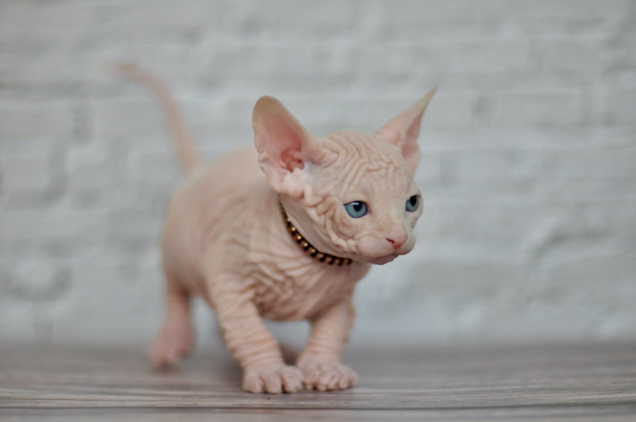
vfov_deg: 18.1
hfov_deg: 27.0
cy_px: 211
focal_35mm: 75
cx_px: 318
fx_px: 1323
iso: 800
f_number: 1.6
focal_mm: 50
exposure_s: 1/1250
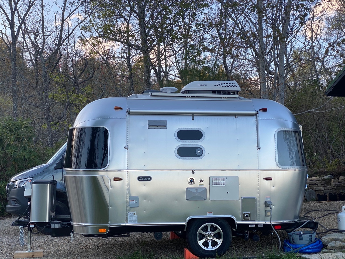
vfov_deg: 28.0
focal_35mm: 52
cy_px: 130
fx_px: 518
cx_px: 172
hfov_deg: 36.8
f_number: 2
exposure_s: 1/185
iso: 20
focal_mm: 6
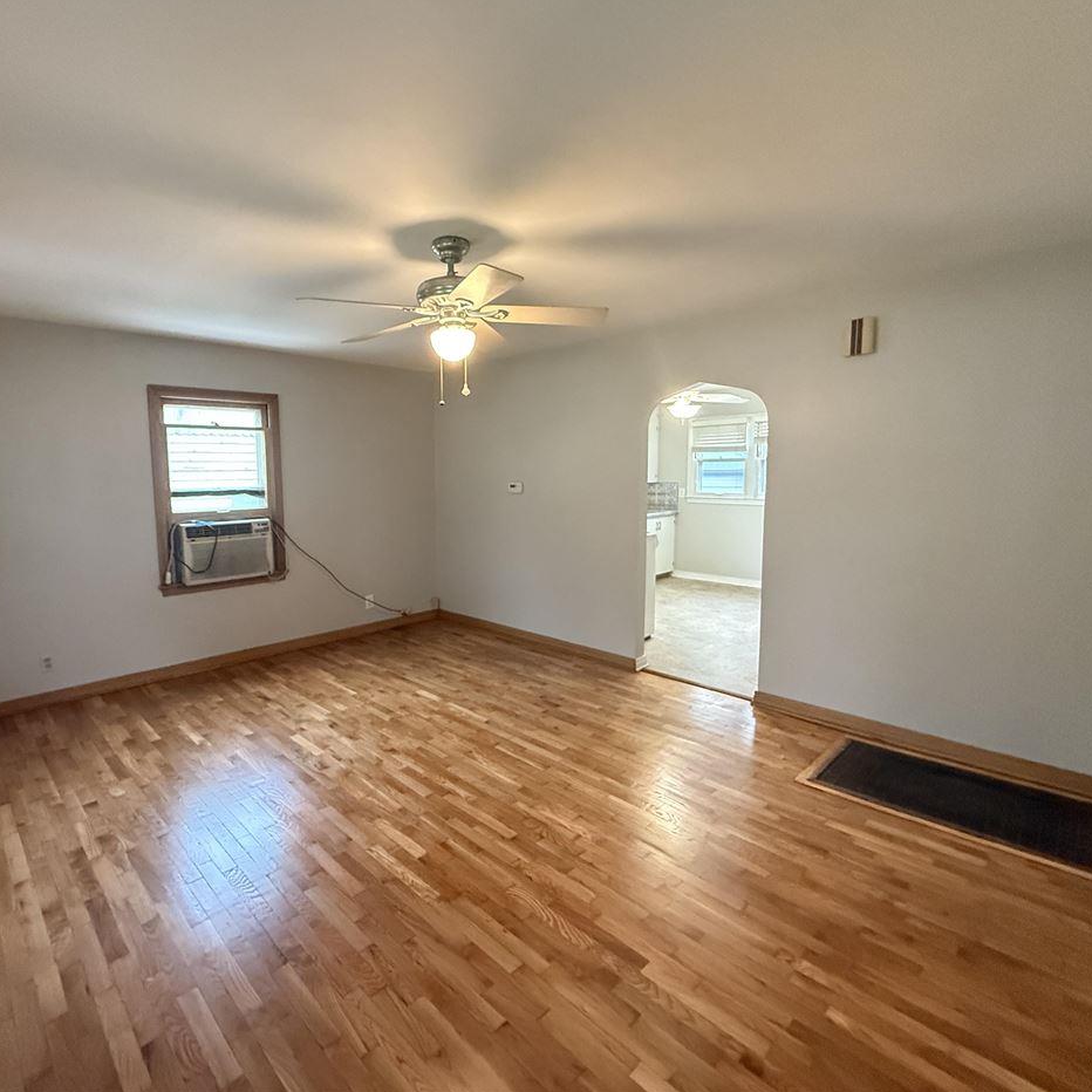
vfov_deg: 84.0
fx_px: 607
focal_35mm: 17
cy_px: 533
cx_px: 478
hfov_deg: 83.6
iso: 800
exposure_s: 1/60
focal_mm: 2.22
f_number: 2.2
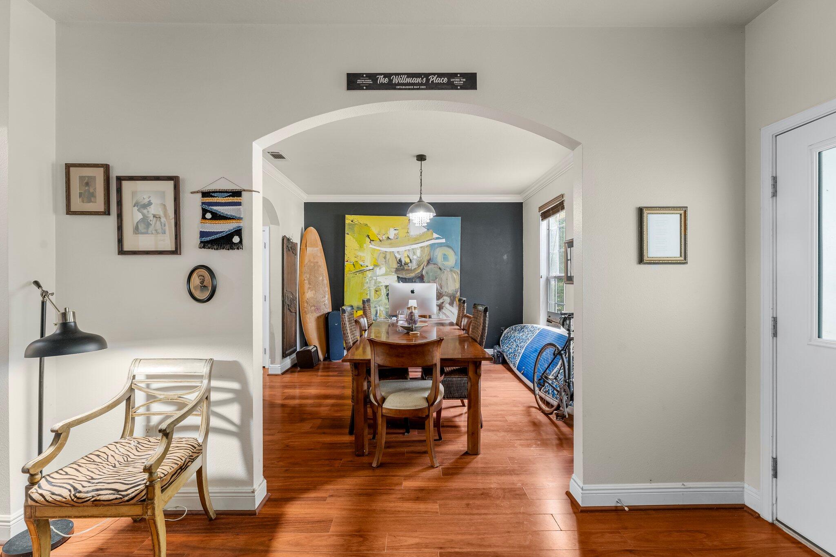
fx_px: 360
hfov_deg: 98.6
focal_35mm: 16
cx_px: 418
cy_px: 278
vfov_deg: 75.5
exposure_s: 1/2.5
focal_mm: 15.5
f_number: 8
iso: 400
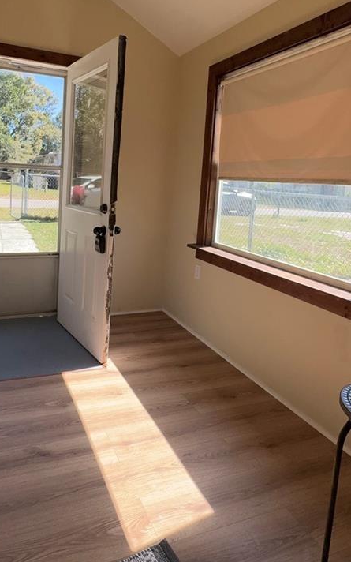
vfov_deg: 71.5
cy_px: 216
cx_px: 130
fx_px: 383
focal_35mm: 25
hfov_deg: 48.8
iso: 40
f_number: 2.2
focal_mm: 2.22
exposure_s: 1/329
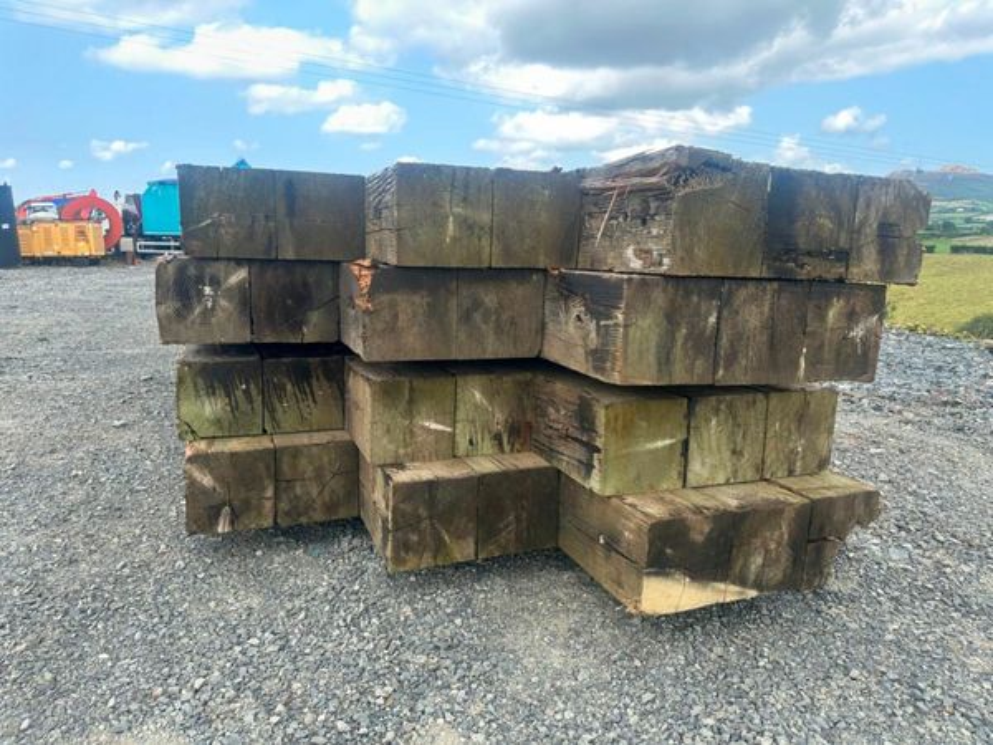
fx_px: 688
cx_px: 496
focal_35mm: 24
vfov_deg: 56.8
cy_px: 372
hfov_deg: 71.6
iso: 80
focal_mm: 6.86
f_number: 1.78
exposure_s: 1/494
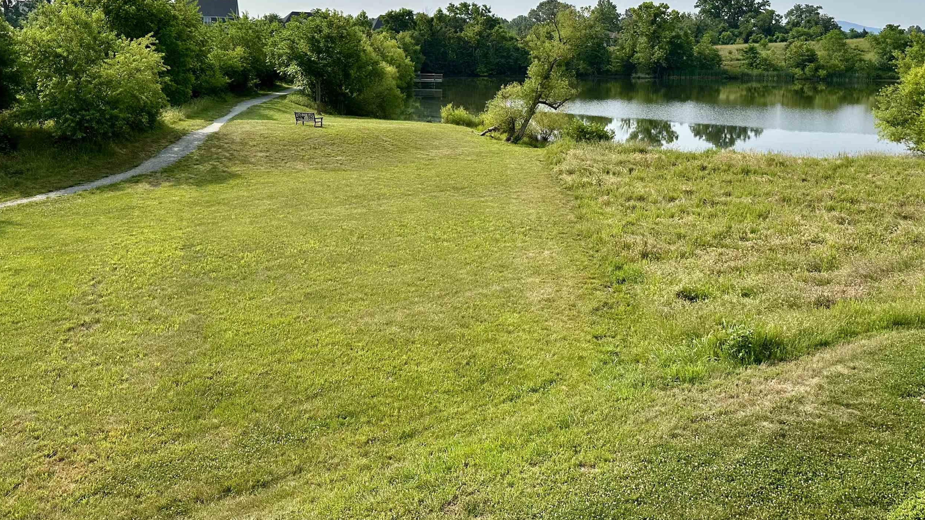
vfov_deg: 35.8
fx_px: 785
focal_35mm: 32
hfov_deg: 61.0
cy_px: 126
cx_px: 468
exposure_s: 1/7042
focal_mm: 6.86
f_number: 1.78
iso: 80
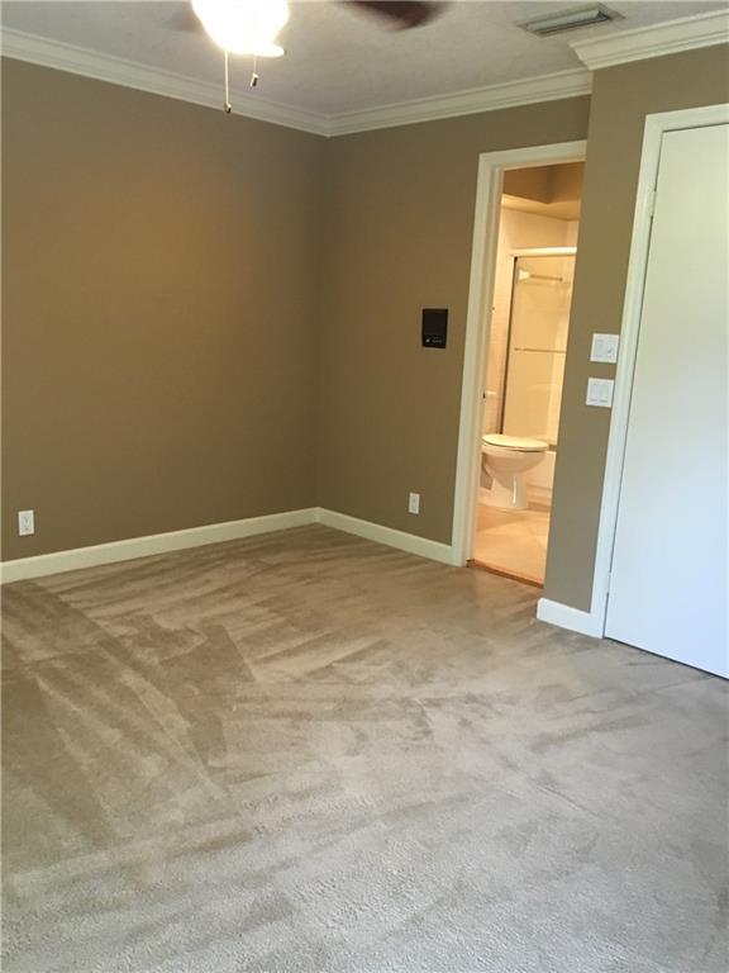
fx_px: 814
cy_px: 486
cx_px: 364
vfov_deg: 61.7
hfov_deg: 48.2
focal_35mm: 29
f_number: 2.2
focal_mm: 4.15
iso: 160
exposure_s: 1/30
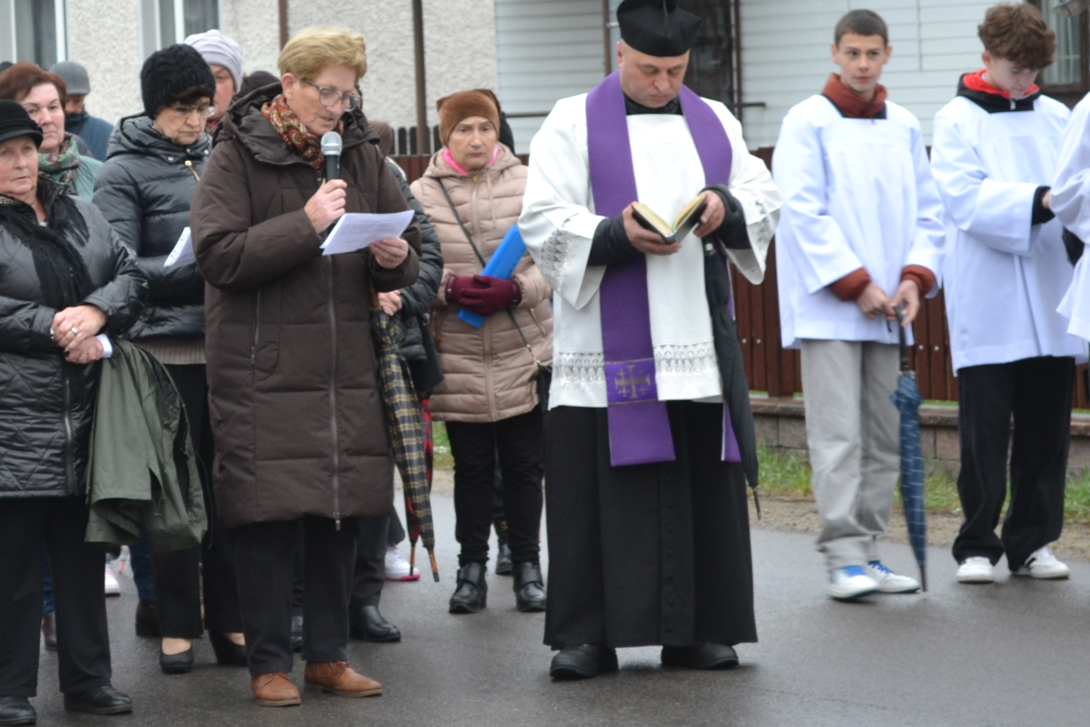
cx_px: 178
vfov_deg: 7.9
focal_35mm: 173
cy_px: 300
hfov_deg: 11.8
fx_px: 5239
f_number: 5.6
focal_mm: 55
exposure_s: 1/20
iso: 400
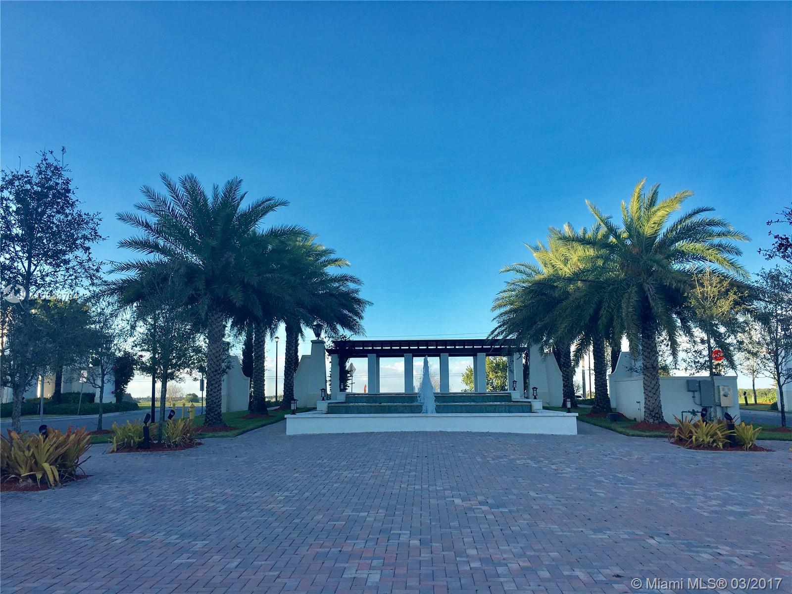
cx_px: 396
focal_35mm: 29
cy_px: 297
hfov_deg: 61.7
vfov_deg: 48.2
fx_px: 664
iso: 25
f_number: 2.2
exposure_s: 1/620
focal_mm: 4.15
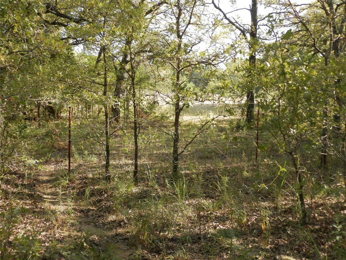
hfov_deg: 41.2
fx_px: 460
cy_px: 130
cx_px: 173
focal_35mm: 46
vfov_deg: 31.5
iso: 80
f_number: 3.6
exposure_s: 1/125
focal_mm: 8.2
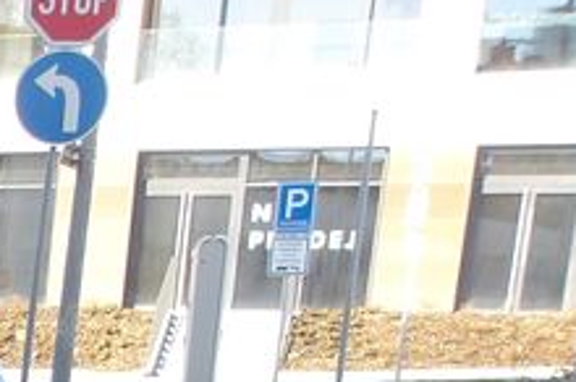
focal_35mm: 131
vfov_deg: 9.4
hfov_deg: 13.1
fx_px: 2093
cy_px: 895
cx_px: -657
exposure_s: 1/233
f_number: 3
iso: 100
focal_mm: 4.9
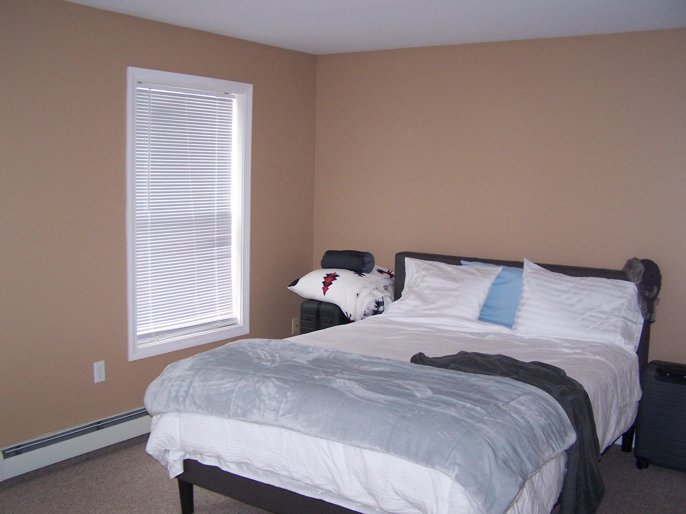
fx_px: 753
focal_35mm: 38
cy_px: 257
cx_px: 343
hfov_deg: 49.0
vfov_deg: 37.7
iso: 140
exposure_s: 1/60
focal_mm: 6.3
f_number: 2.8
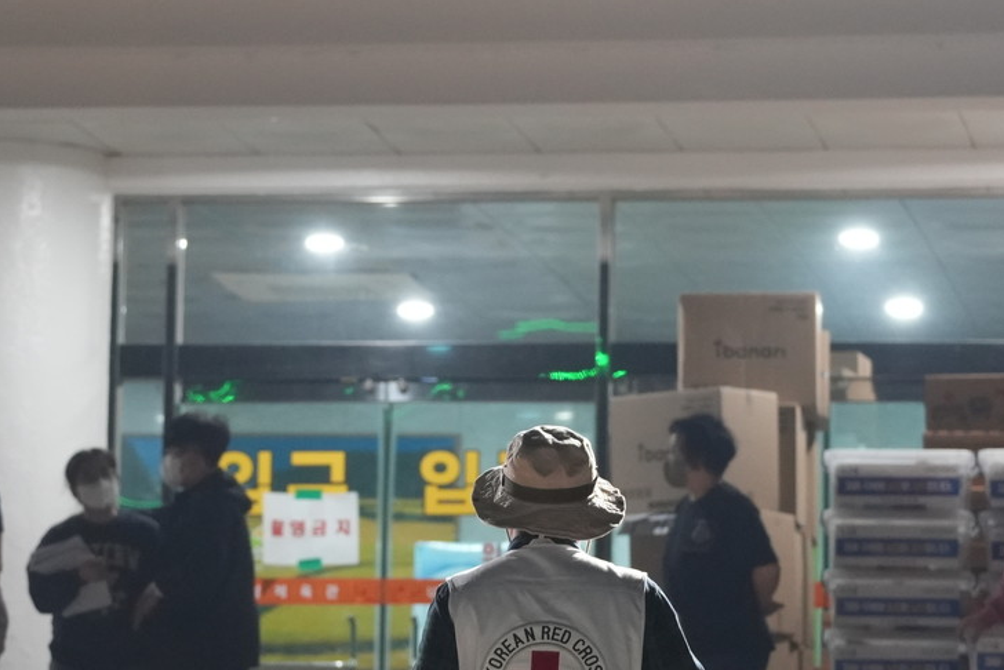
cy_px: 322
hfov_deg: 10.8
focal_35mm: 190
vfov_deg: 7.2
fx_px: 5301
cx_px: 415
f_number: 4.5
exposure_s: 1/160
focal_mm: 108
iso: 6400
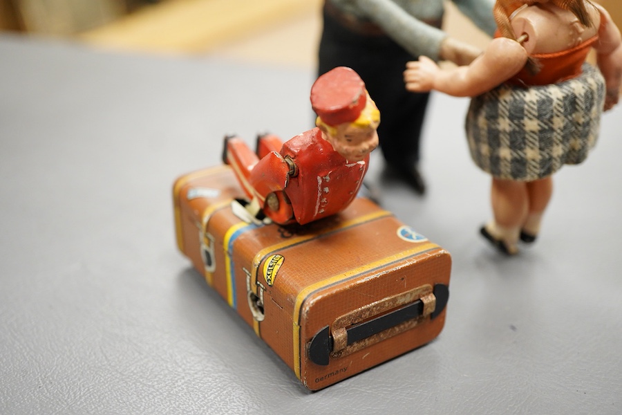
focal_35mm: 45
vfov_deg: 29.9
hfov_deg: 43.6
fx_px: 777
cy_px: 208
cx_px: 311
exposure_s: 1/125
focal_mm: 30
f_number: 3.5
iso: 1250
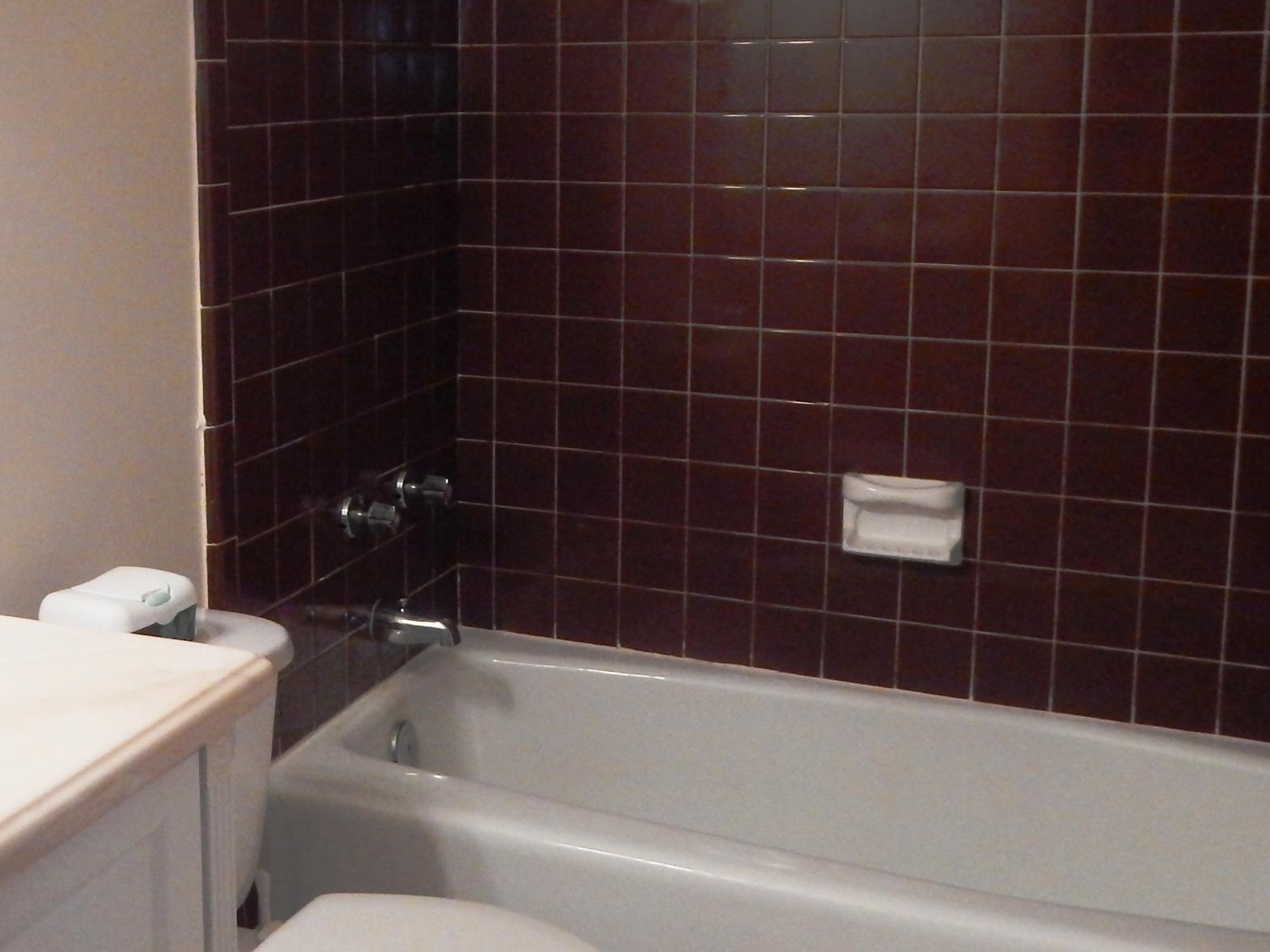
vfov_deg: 30.1
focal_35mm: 48
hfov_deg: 38.3
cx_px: 269
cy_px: 359
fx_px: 1761
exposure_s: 1/30
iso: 640
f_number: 3.1
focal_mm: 4.5
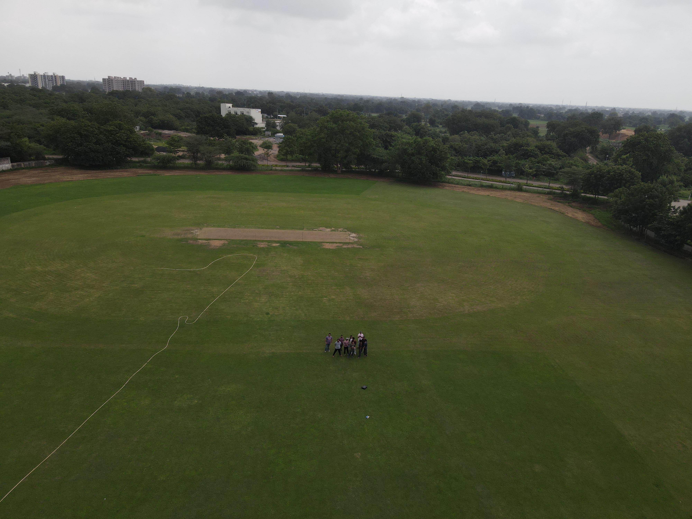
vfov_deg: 56.8
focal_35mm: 24
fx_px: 480
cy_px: 260
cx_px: 346
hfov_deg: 71.6
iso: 100
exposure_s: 1/500
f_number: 2.8
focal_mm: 4.5
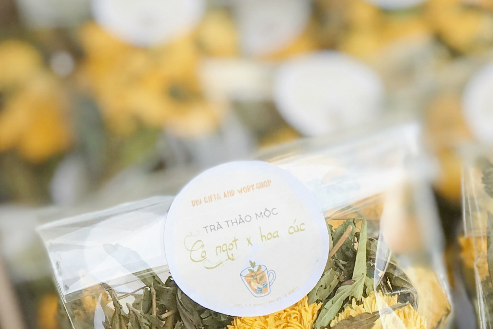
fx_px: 2150
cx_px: 448
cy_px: 398
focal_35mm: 157
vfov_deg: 8.6
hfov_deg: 13.0
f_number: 2.8
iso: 20
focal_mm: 6.6
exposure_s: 1/124
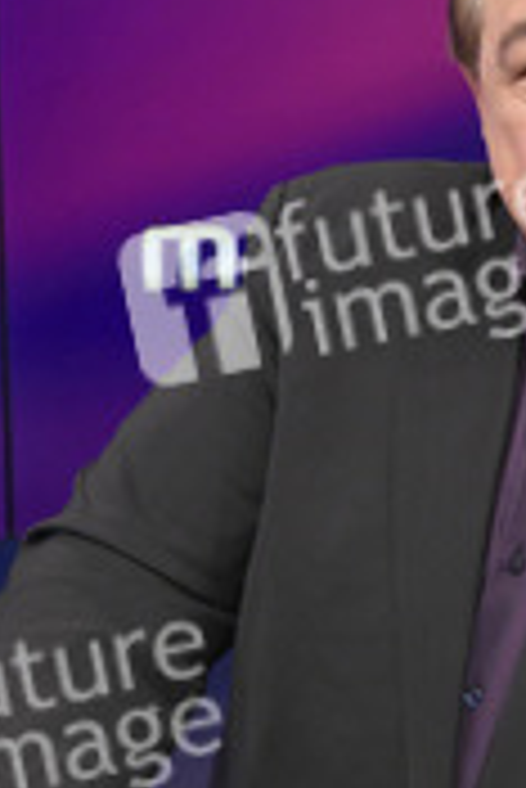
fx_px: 2493
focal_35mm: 114
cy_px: 504
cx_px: 481
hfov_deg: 12.0
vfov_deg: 17.9
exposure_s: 1/200
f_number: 5.6
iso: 2000
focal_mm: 50
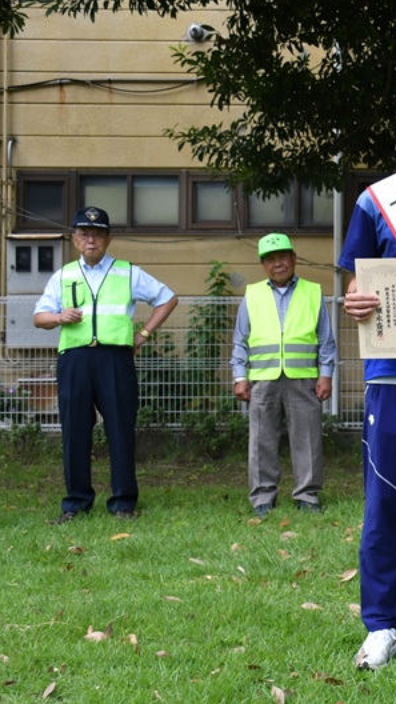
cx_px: 500
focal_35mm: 54
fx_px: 1008
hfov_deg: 20.5
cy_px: 350
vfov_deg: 38.5
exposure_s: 1/1250
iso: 400
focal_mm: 23
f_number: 4.5
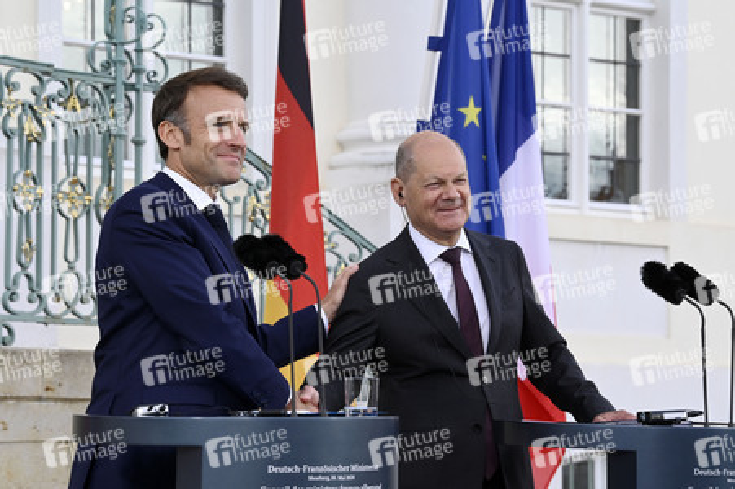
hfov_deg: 17.1
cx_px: 368
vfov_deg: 11.4
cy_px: 244
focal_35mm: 120
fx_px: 2448
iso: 1000
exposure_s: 1/500
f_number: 9
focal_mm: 120
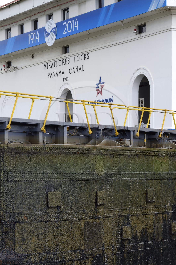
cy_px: 132
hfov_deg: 11.8
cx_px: 88
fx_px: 852
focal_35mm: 116
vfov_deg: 17.7
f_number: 11
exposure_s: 1/160
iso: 400
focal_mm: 116
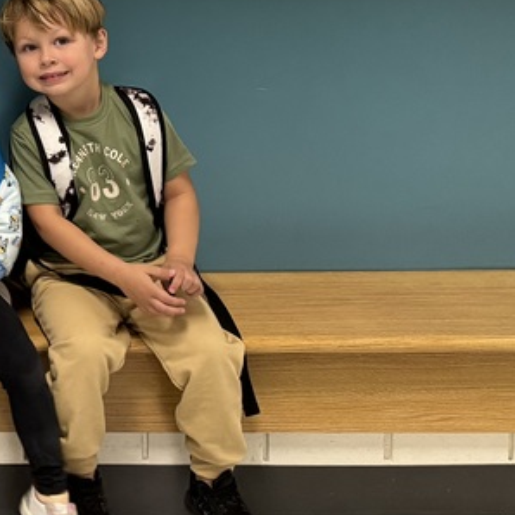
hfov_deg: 19.8
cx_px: -306
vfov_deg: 22.0
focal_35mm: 73
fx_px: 1229
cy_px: -88
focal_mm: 6.76
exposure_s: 1/50
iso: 320
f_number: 1.78
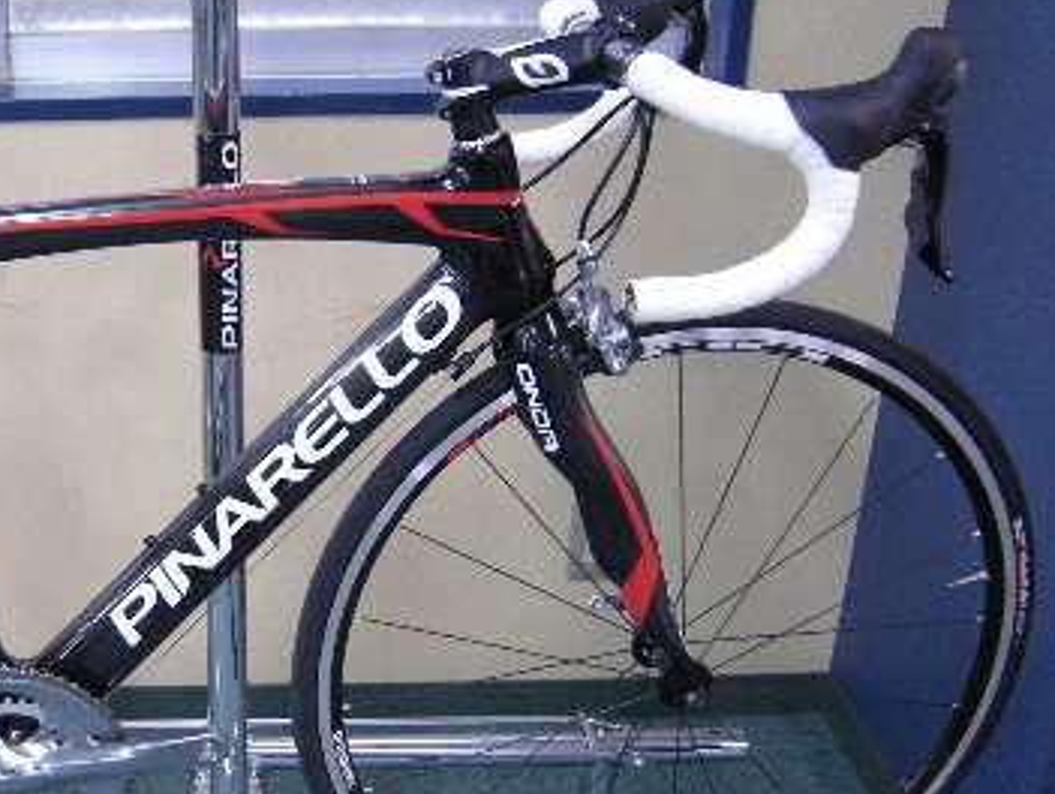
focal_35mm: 51
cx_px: 111
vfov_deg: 28.4
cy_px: 535
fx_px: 1556
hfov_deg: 35.3
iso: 400
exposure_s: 1/39.3
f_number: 2.8
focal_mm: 4.7
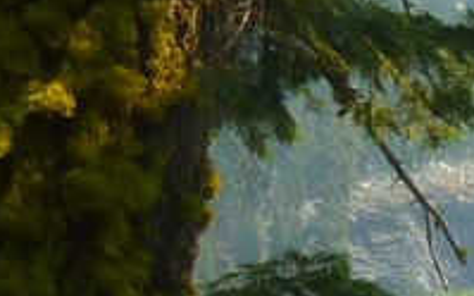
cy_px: 633
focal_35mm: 192
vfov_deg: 6.6
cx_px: 1210
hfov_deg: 9.5
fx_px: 2478
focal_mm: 4.5
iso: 80
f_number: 3.3
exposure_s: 1/320
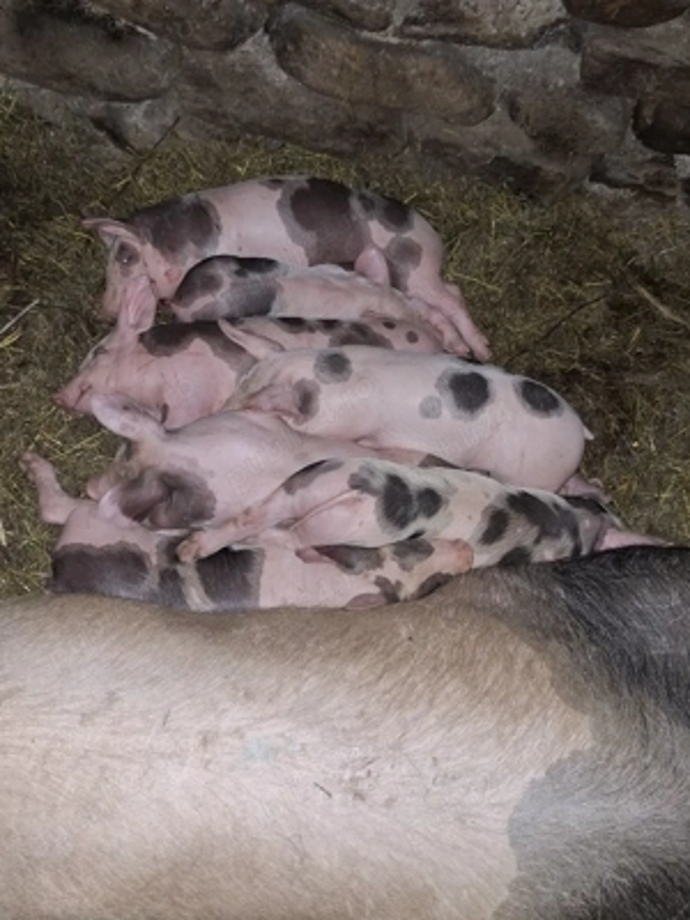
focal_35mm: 23
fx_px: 611
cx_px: 345
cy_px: 460
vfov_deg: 73.9
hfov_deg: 58.9
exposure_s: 1/25
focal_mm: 5.54
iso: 400
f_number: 1.8
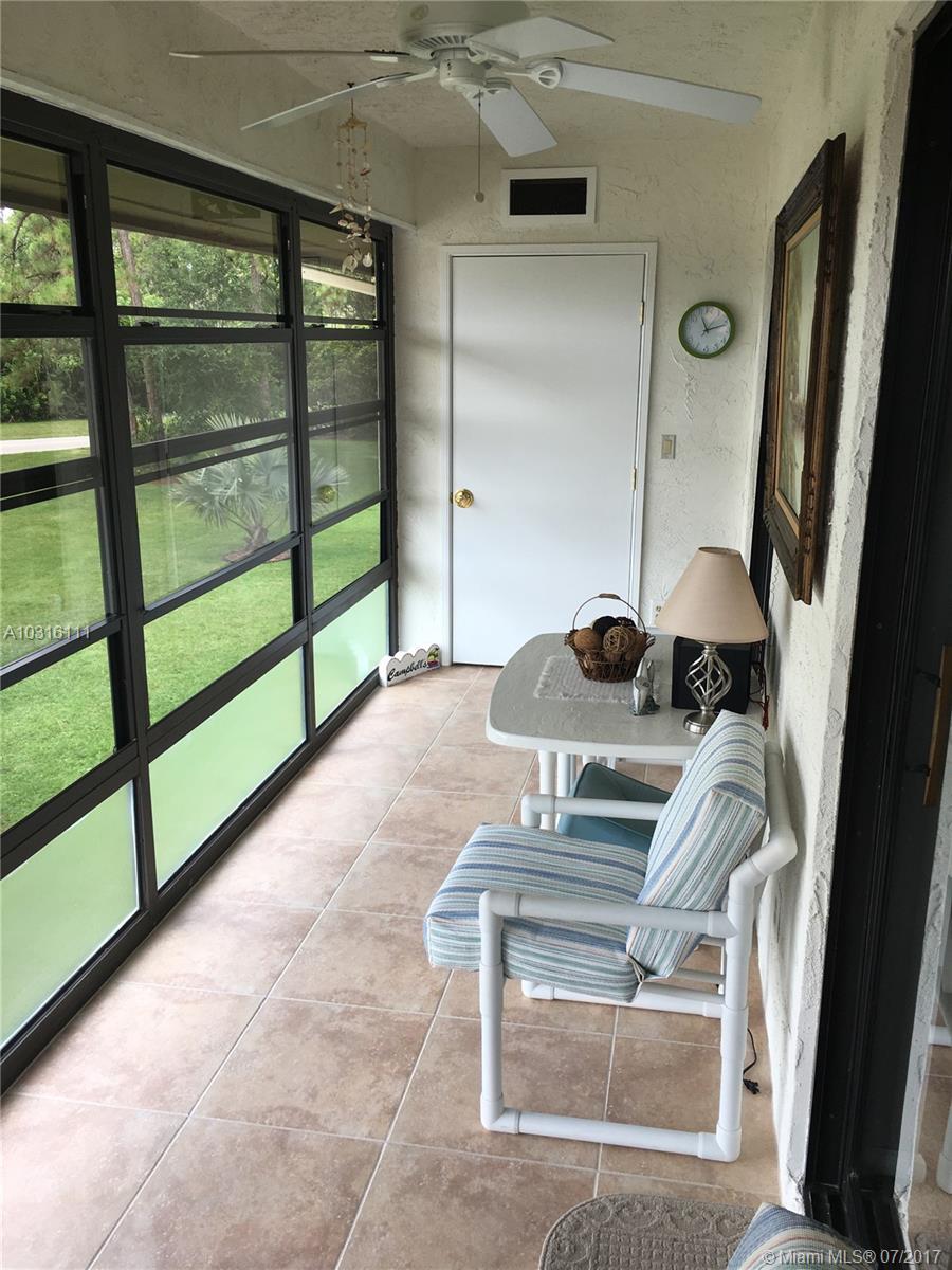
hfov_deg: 48.2
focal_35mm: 29
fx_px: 1063
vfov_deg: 61.7
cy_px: 635
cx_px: 476
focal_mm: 4.15
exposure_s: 1/148
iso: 25
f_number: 2.2
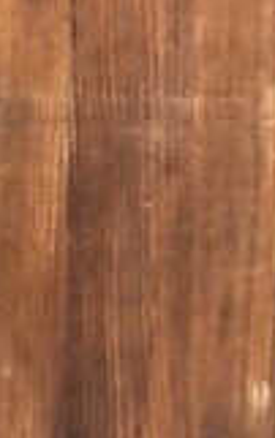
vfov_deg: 5.9
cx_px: 163
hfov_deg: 3.8
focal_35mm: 350
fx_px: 4186
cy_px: 599
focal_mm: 6
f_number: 2.4
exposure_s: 1/20
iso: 160
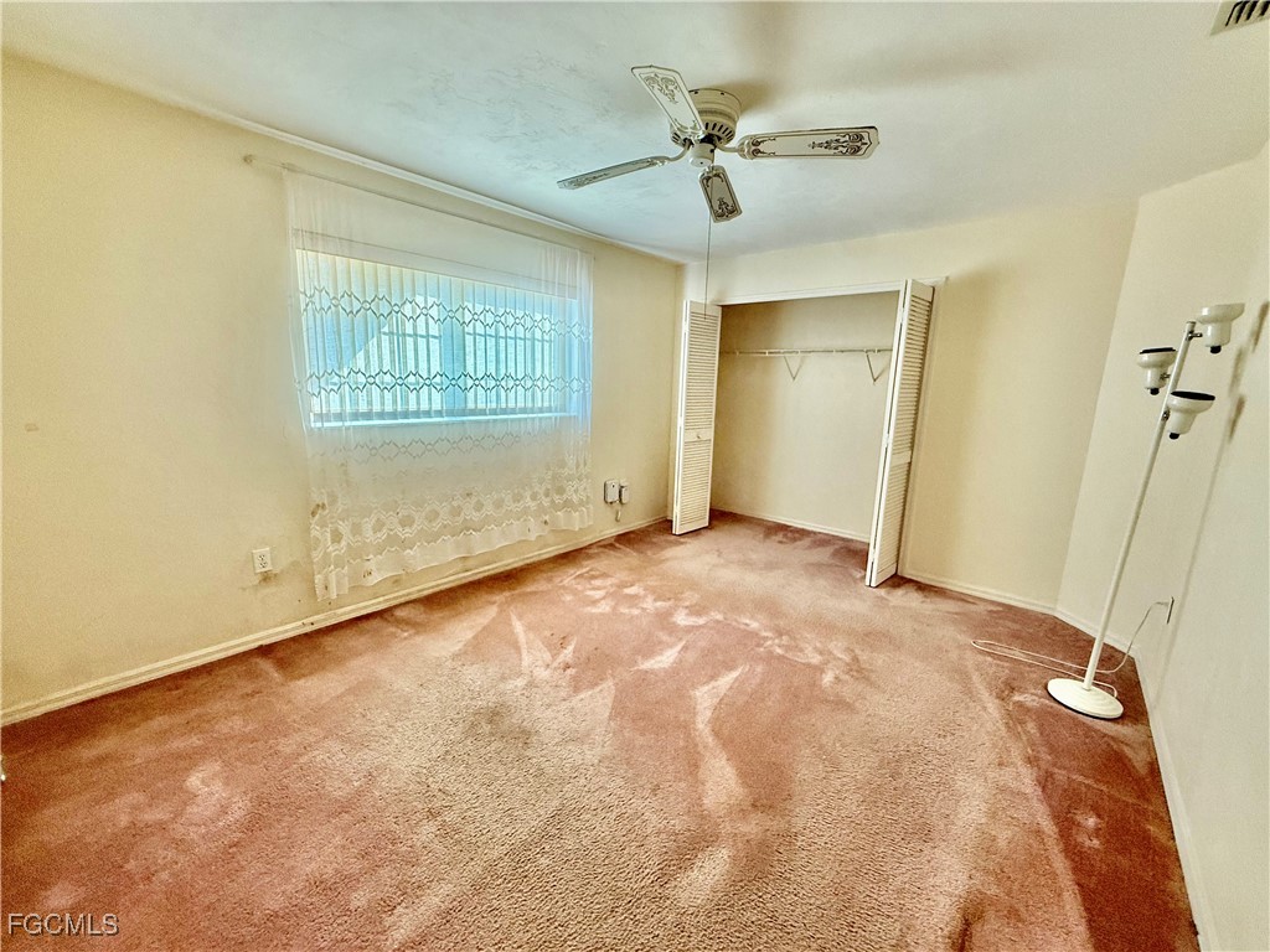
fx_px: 514
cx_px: 635
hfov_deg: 102.1
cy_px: 476
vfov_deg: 85.7
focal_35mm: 14
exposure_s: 1/120
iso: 320
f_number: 2.2
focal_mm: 2.22
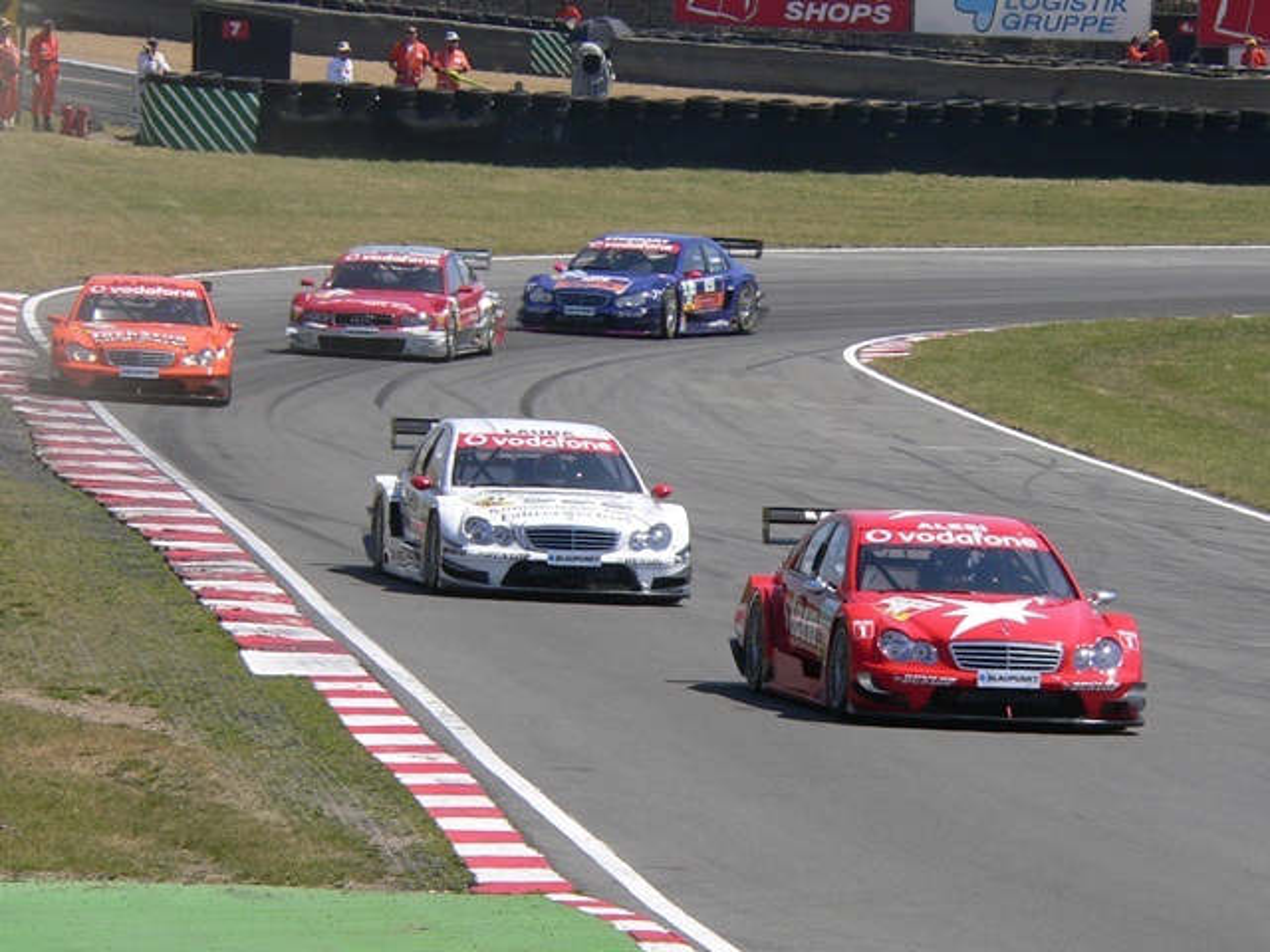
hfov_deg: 7.0
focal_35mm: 285
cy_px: 476
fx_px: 10456
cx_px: 635
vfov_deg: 5.2
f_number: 5.6
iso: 80
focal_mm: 47.5
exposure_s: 1/500
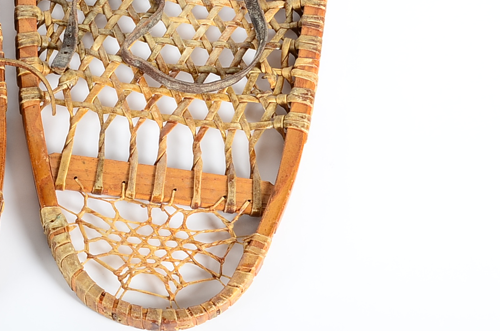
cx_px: 1
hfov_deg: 17.4
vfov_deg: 11.8
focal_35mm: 115
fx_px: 1594
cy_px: 15
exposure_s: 1/160
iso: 100
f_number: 13
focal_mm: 32
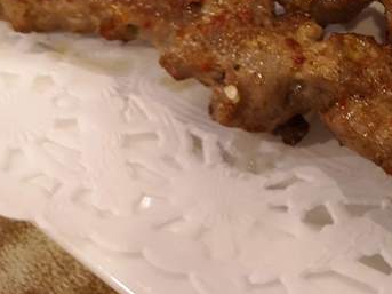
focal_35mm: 63
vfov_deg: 22.1
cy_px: -19
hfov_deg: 28.2
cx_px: 421
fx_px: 713
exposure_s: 1/33.3
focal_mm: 3.95
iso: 640
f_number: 1.8
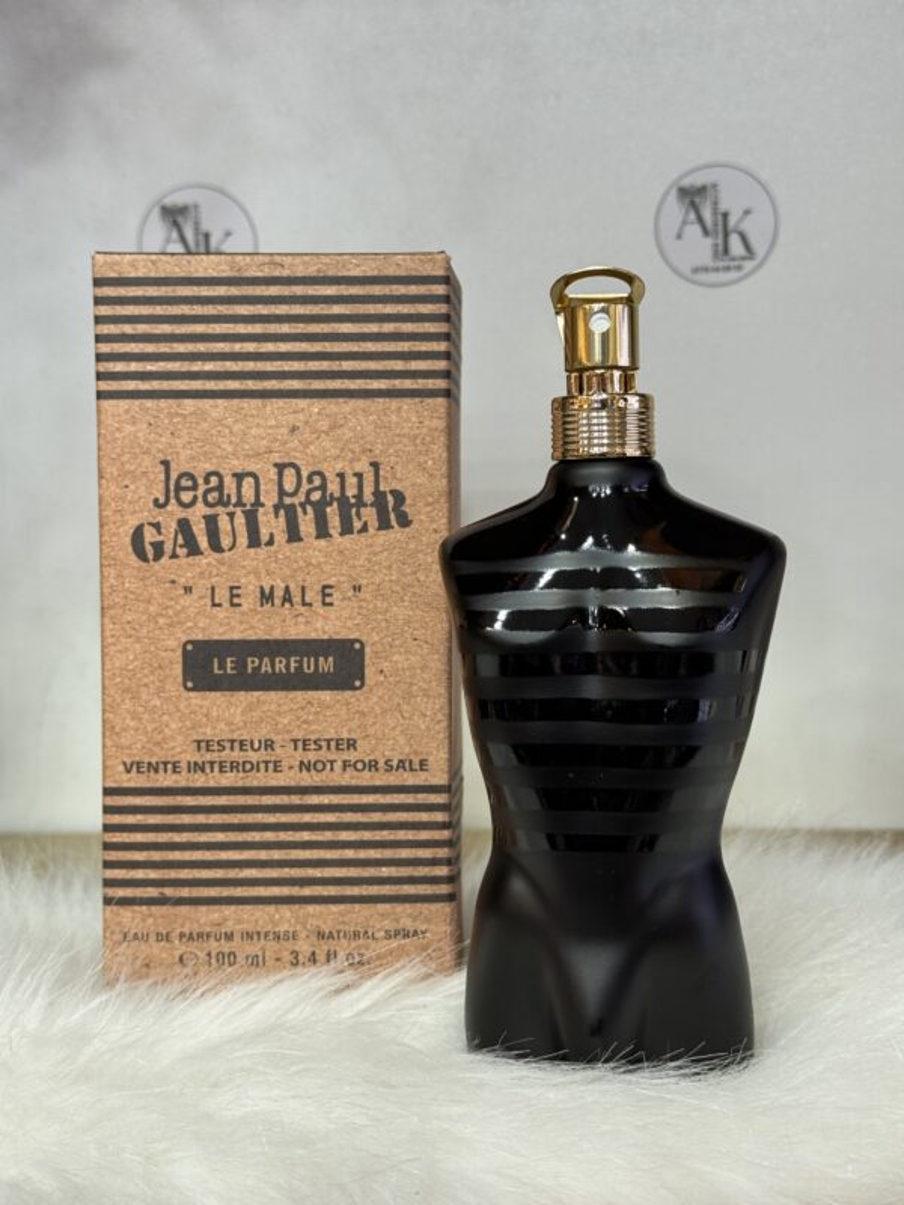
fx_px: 1671
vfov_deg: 39.7
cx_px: 452
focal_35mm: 48
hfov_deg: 30.3
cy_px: 602
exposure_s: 1/50
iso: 64
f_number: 1.78
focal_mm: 6.76
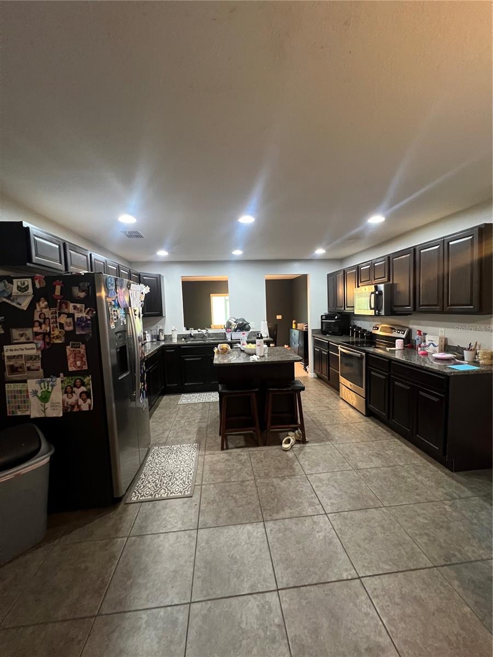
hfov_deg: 89.9
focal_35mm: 13
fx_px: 247
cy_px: 328
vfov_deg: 106.2
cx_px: 246
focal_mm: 1.57
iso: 500
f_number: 1.8
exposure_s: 1/60
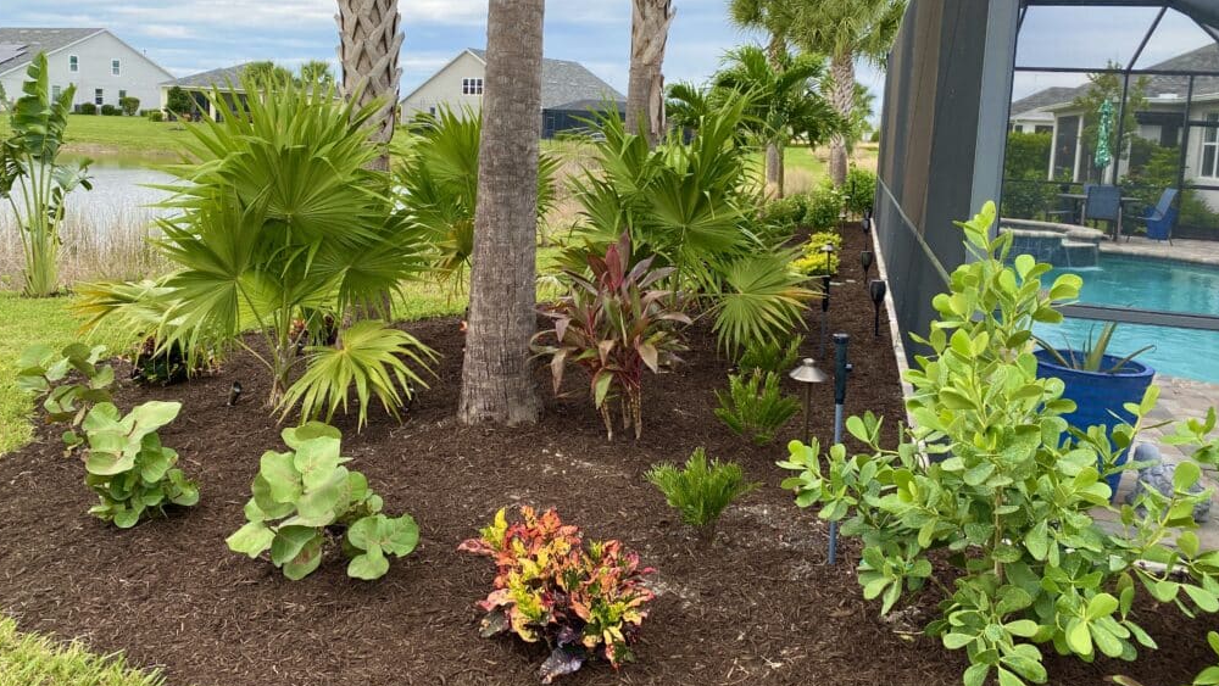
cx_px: 606
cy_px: 233
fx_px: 938
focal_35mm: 29
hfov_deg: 66.1
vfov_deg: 39.8
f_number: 1.8
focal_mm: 4.25
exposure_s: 1/733
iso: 32
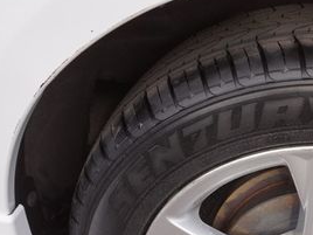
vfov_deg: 25.7
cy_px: 214
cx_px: 267
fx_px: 497
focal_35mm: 55
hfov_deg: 33.5
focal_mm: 16
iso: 100
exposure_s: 1/80
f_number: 6.3
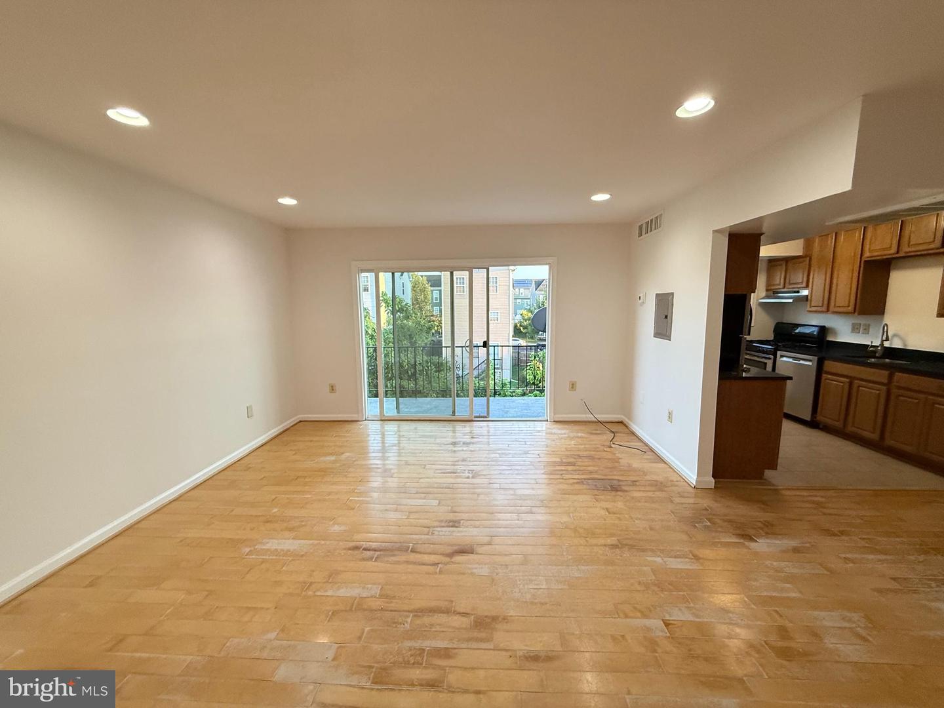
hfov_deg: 102.1
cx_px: 472
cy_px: 354
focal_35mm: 14
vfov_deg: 85.7
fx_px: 382
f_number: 2.2
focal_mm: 2.22
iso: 320
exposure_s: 1/120
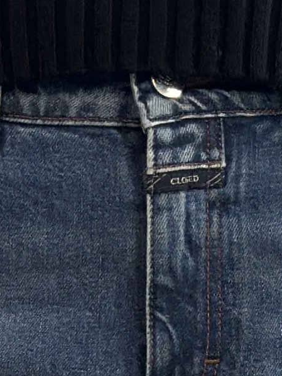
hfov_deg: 4.6
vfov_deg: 5.8
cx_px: 175
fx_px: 3510
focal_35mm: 323
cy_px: 1061
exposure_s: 1/71
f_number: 1.78
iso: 125
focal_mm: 6.86
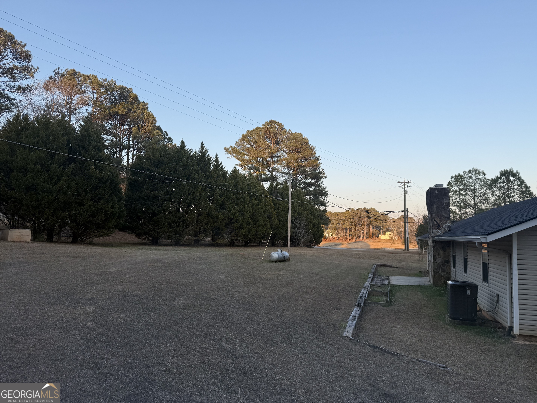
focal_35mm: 24
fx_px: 372
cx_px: 268
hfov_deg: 71.6
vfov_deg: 56.8
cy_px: 202
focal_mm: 6.76
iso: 80
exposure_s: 1/1018
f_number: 1.78
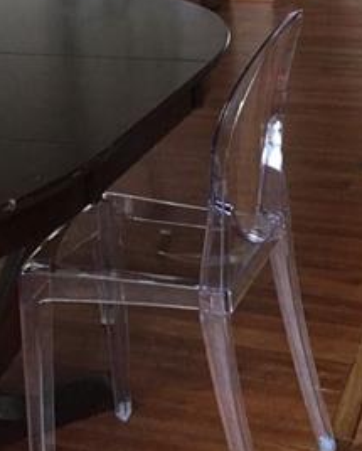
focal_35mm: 81
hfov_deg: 19.0
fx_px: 1083
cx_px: 210
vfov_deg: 21.9
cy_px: -81
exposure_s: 1/30
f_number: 2.2
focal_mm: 4.15
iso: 125
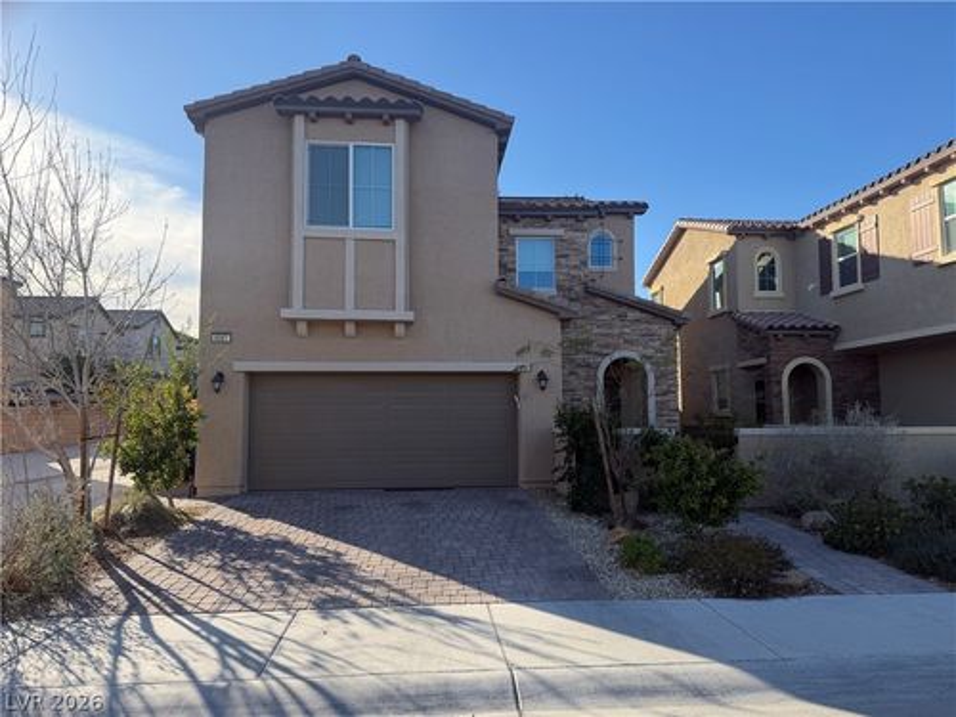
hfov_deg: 71.6
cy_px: 358
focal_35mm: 24
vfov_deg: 56.8
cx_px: 478
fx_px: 663
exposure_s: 1/2907
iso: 100
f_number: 1.78
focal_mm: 6.76
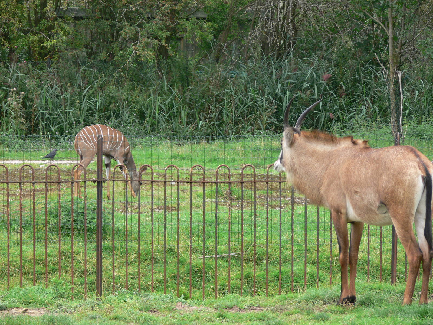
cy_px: 162
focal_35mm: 178
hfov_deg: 11.1
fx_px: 2227
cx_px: 216
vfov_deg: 8.3
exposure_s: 1/125
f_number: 4
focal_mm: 37.6
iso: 80
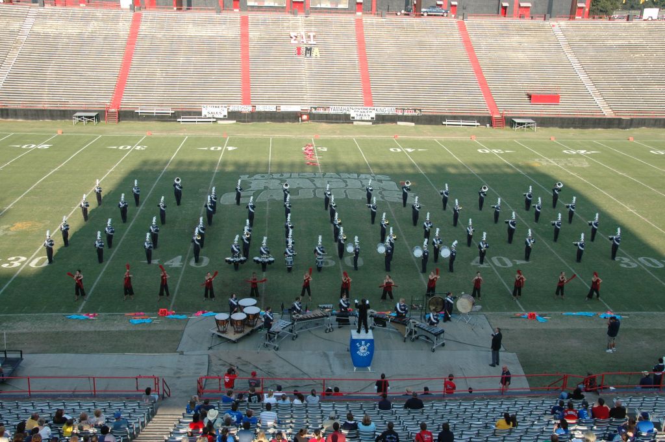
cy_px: 221
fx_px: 747
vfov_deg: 32.9
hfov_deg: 48.0
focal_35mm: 40
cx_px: 332
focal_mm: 27
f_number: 7.1
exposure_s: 1/200
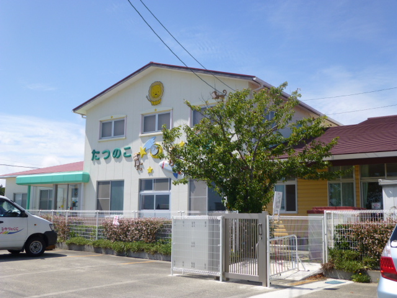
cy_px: 149
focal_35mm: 39
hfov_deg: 47.9
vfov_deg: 36.8
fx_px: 447
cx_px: 198
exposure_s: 1/1000
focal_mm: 6.9
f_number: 3.7
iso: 100
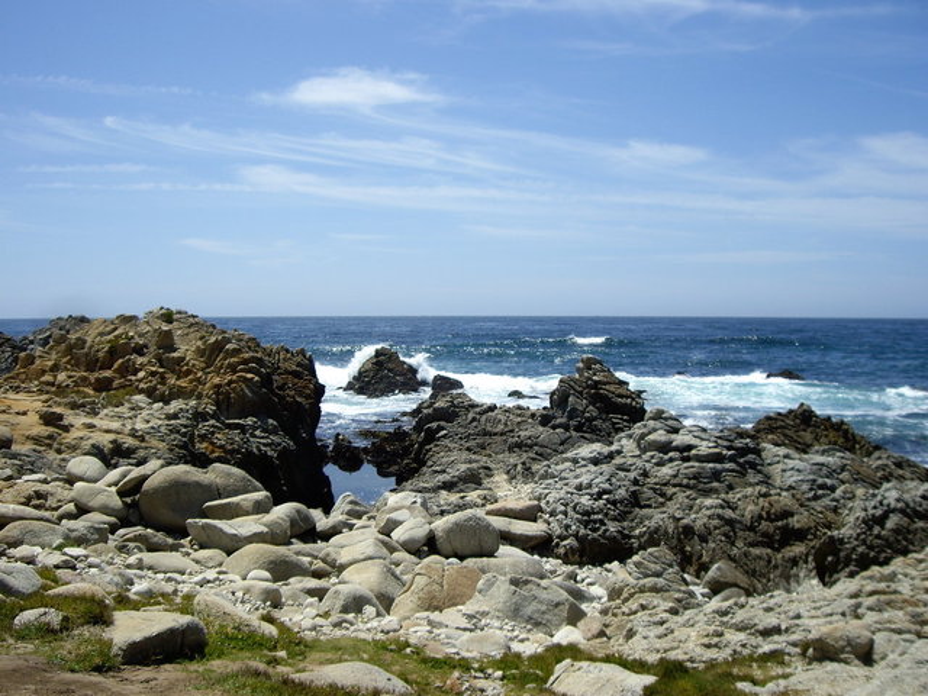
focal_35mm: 38
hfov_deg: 49.0
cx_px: 464
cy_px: 348
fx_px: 1019
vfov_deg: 37.7
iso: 50
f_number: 4.3
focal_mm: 6.2
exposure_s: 1/500
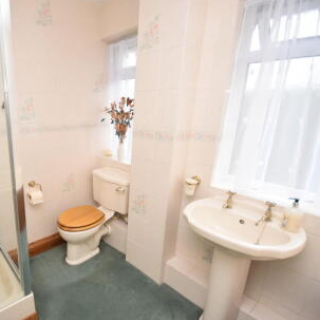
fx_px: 209
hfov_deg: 70.3
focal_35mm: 20
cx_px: 83
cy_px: 164
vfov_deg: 74.8
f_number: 4
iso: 800
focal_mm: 10
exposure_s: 1/125
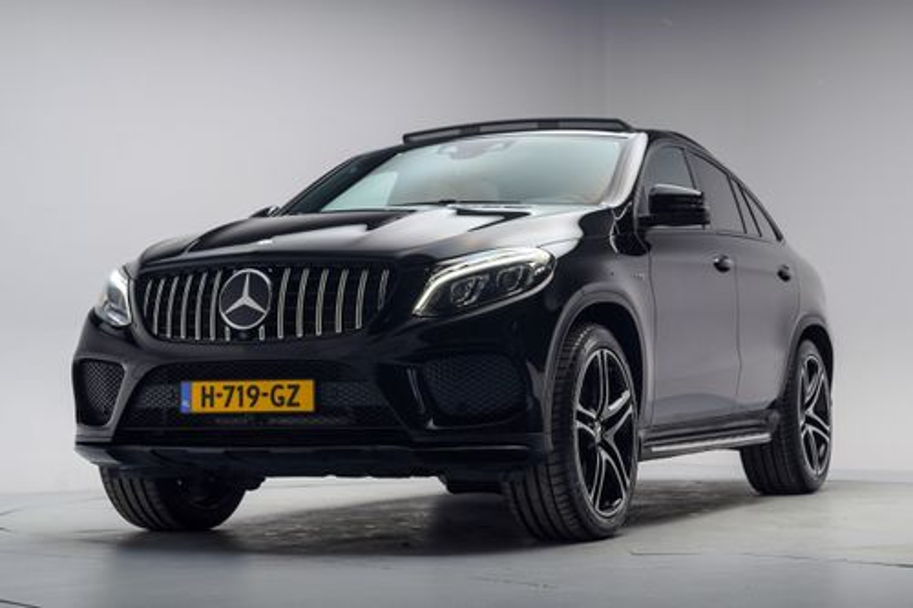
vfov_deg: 27.0
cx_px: 456
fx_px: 1268
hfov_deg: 39.6
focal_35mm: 50
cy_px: 304
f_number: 4
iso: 100
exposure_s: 1/13
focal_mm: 50
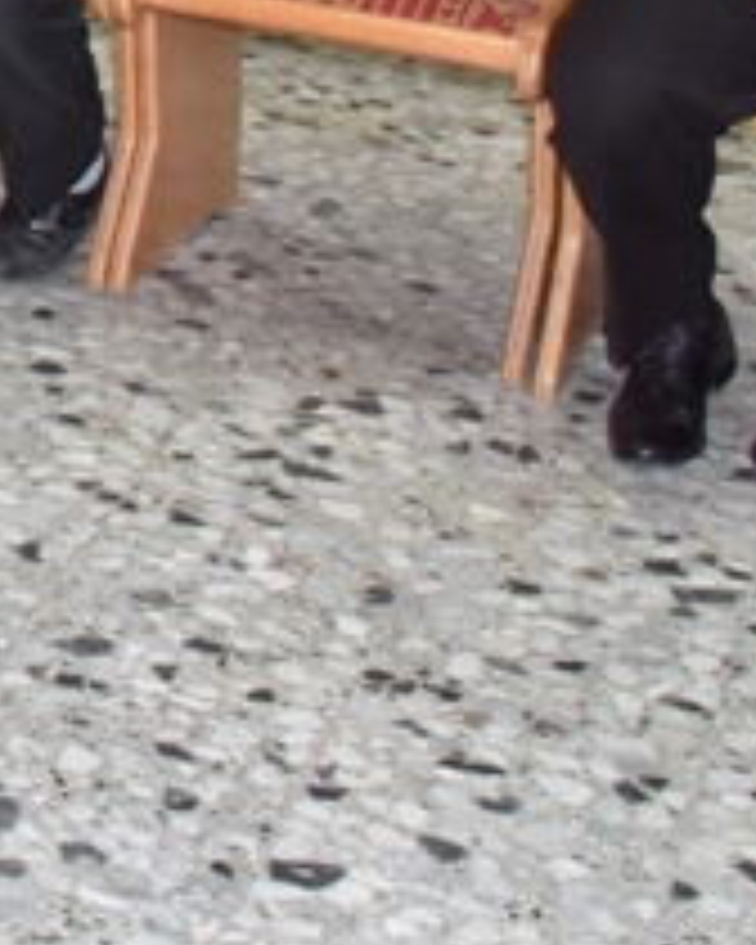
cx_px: -1228
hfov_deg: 11.1
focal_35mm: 110
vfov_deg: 16.0
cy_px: -461
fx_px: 3077
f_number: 7.1
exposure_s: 1/250
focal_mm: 24
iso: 2500
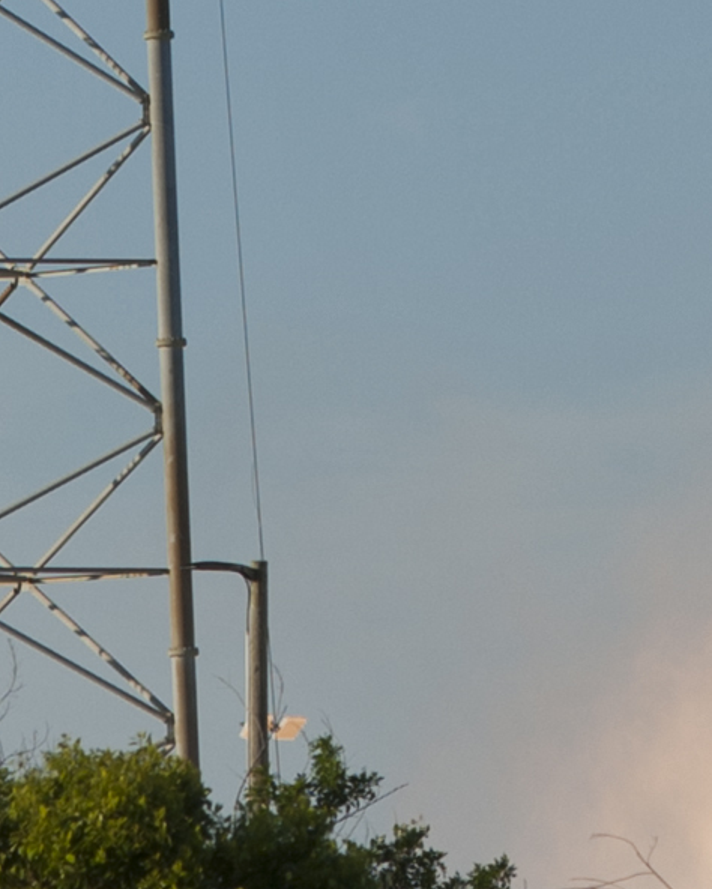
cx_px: 1466
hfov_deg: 2.7
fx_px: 15085
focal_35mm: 573
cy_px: -987
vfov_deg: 3.3
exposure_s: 1/1000
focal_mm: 85
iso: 200
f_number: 8
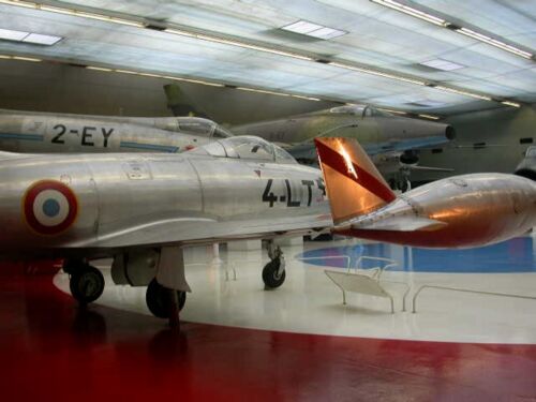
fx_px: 588
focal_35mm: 38
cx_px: 268
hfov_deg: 49.0
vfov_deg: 37.7
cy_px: 201
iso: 100
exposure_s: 1/26
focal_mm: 7.85
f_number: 2.6
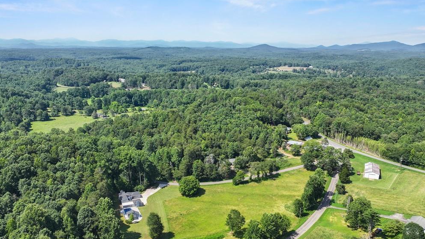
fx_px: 304
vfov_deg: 42.8
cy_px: 141
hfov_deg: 69.8
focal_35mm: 27
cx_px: 212
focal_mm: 12.29
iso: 130
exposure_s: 1/1250
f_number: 2.8
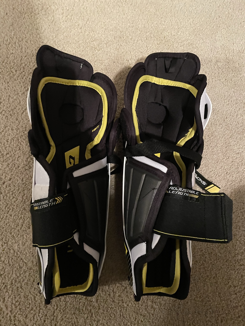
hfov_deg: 53.1
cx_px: 122
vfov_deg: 67.3
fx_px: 245
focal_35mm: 26
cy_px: 163
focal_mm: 4.2
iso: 1000
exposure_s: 1/30
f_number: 1.6
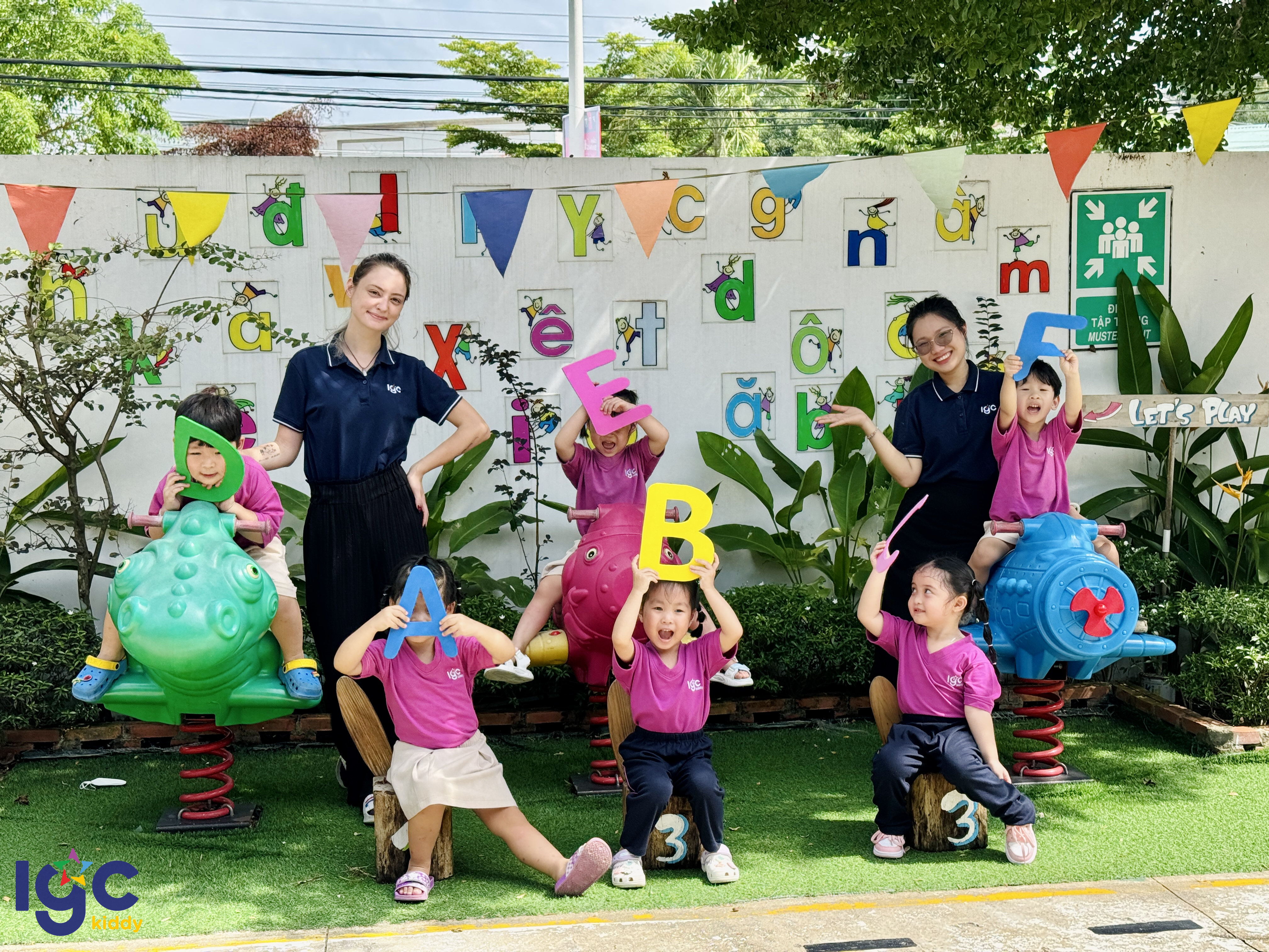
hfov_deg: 39.7
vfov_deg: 30.3
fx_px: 1760
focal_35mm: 48
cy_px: 476
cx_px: 634
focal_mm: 6.76
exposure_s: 1/1490
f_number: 1.78
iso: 64
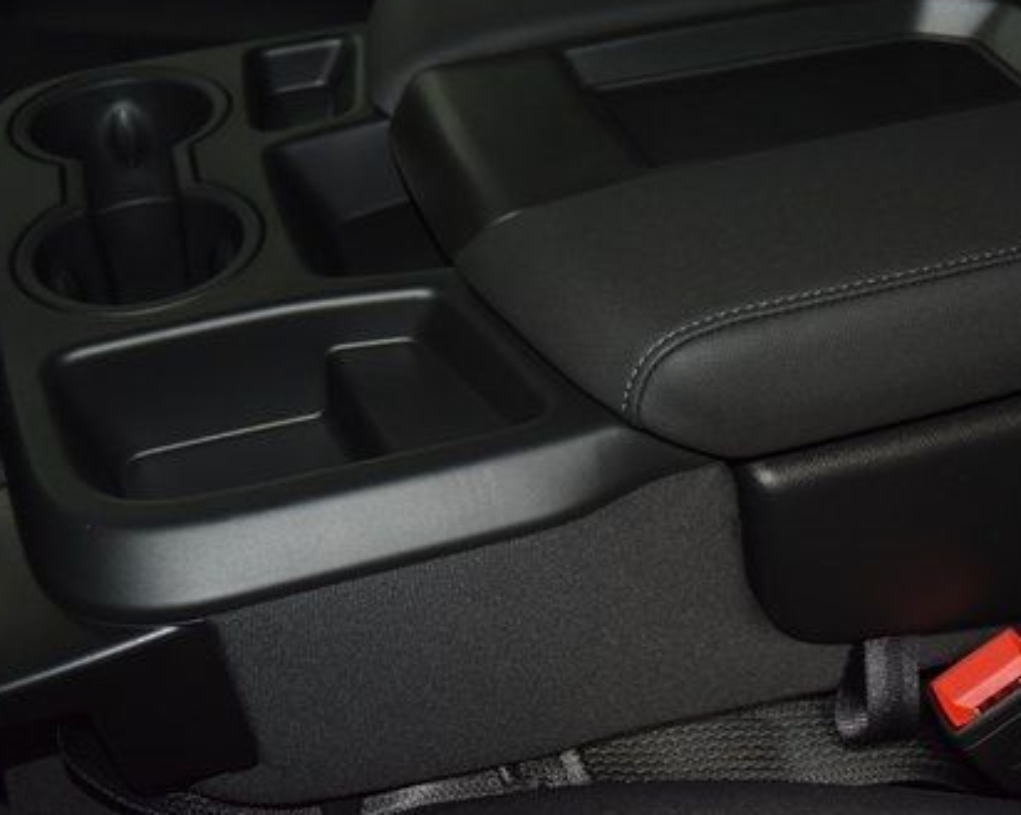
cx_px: 642
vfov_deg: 27.6
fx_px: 1653
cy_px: 301
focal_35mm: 55
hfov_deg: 34.1
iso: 1100
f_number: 3.8
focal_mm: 25
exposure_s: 1/125
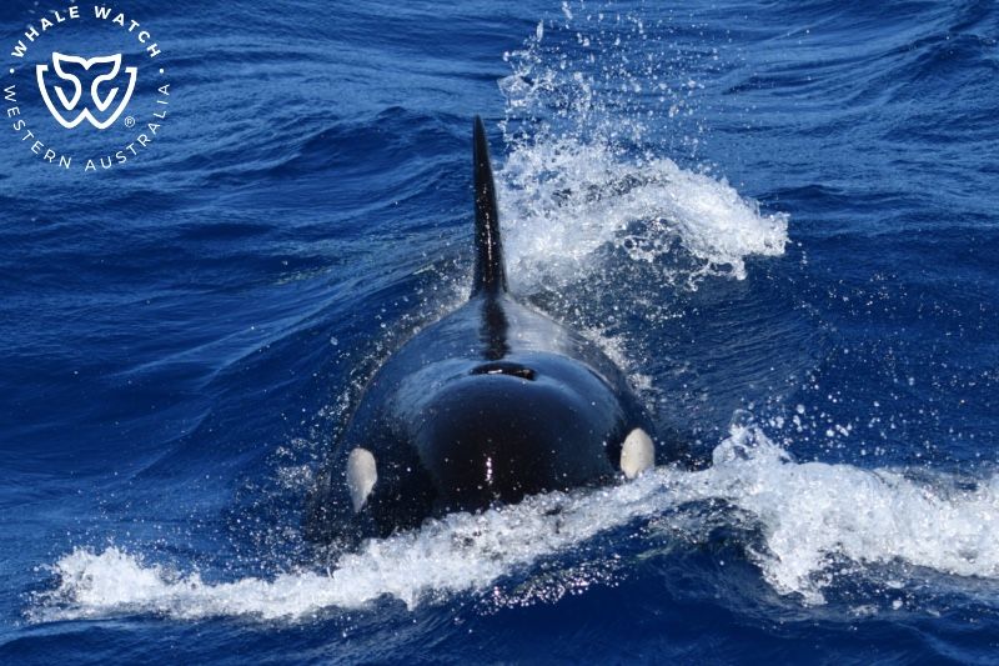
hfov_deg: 8.6
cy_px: 333
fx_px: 6658
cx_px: 500
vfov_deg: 5.7
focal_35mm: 240
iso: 1000
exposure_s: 1/8000
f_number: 5.6
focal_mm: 240
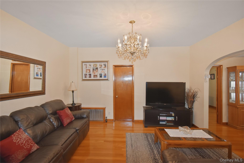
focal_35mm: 15
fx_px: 102
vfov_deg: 77.3
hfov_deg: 100.4
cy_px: 82
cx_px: 122
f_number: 4.5
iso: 500
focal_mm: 10
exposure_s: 1/60
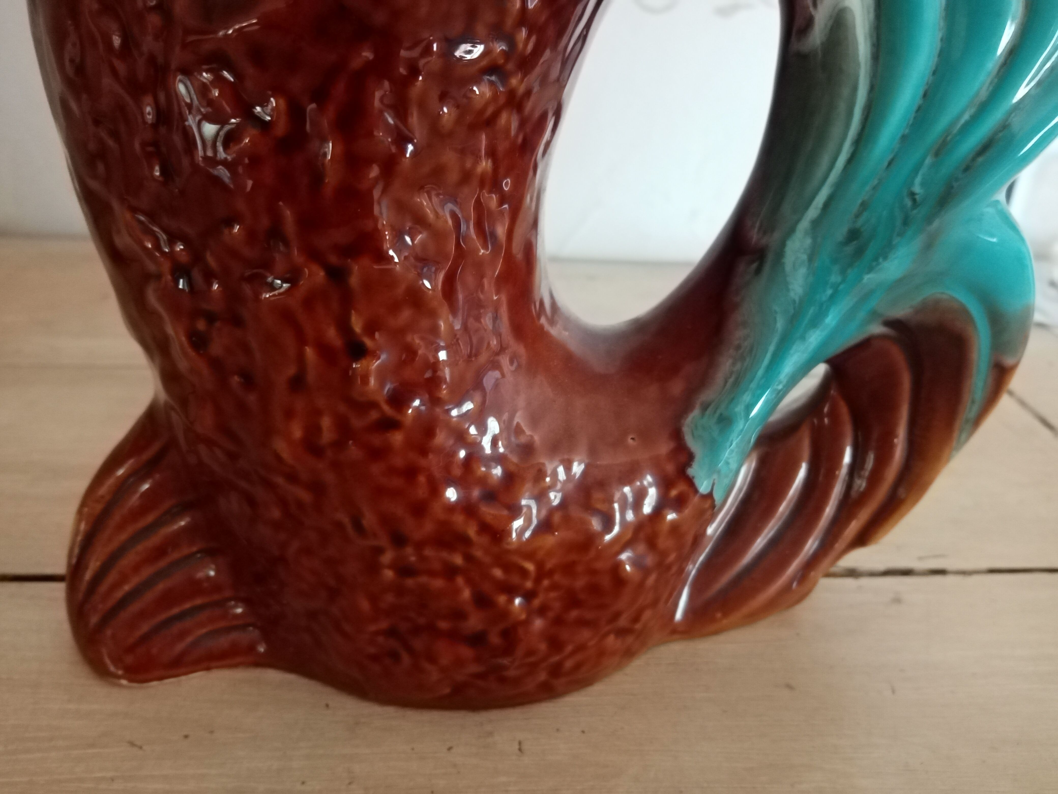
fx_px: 795
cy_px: 397
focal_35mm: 26
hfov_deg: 67.3
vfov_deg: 53.1
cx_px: 529
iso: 761
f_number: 1.8
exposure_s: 1/25
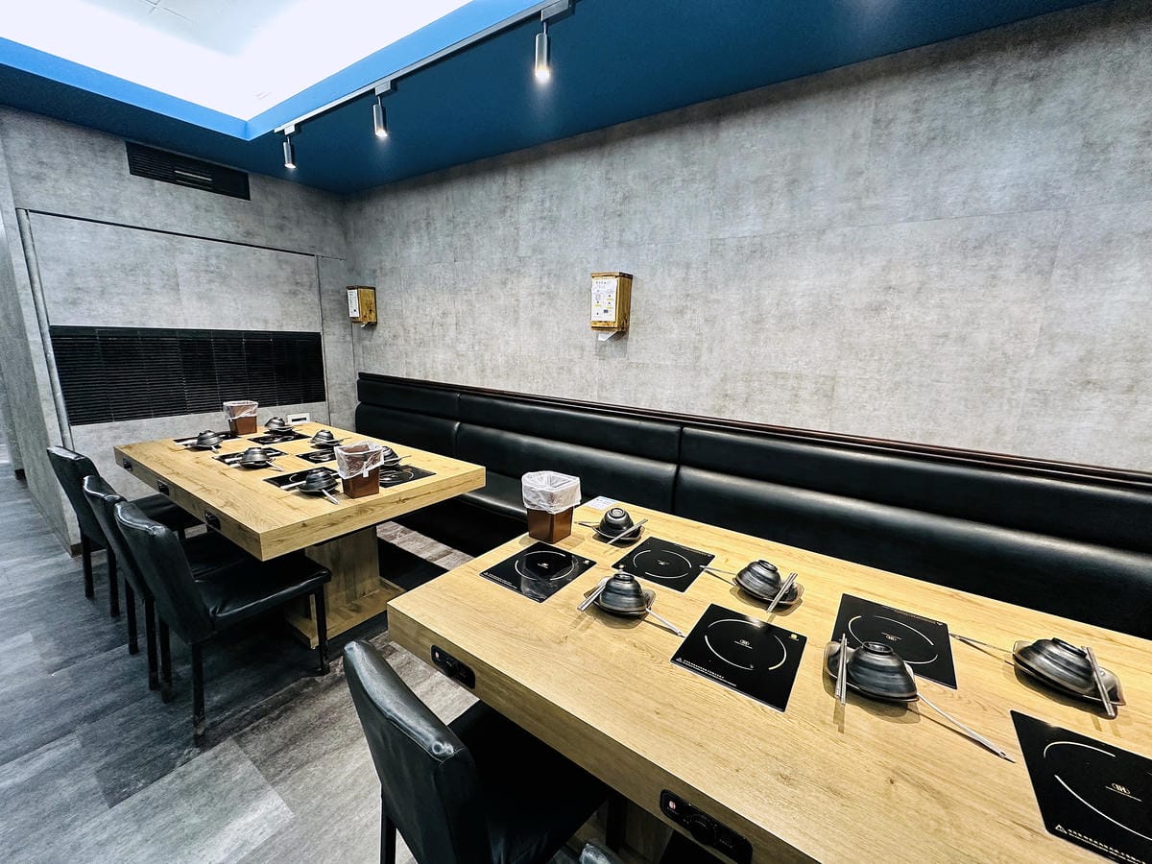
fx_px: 466
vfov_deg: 85.7
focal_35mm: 14
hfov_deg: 102.1
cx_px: 576
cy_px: 432
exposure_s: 1/60
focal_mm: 2.22
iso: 320
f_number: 2.2
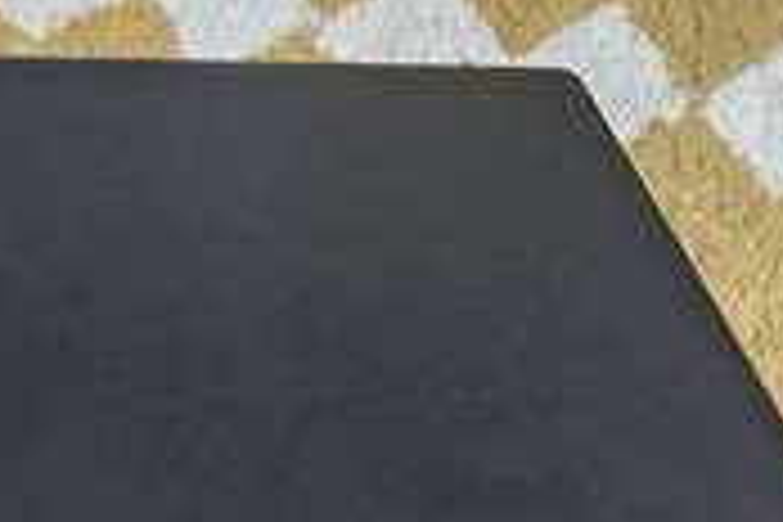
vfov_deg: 19.7
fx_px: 1370
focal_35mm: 63
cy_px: 691
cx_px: -173
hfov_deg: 27.7
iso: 640
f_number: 1.7
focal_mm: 6.3
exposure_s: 1/40
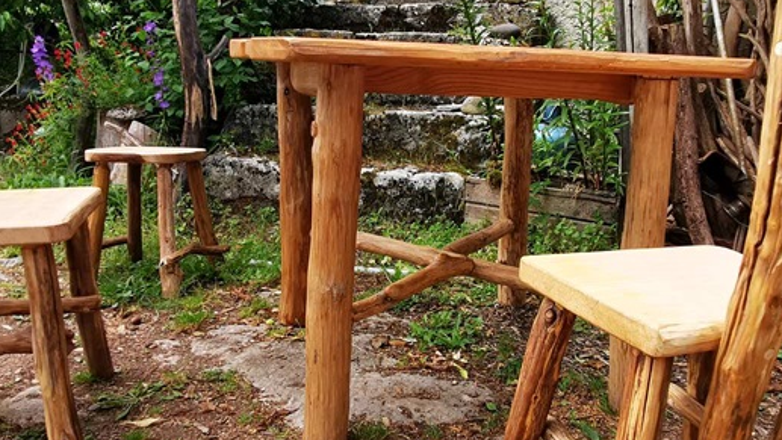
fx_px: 684
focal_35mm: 33
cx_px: 400
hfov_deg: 59.5
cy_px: 208
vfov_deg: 35.6
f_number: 2.2
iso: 50
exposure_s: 1/121
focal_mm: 2.26
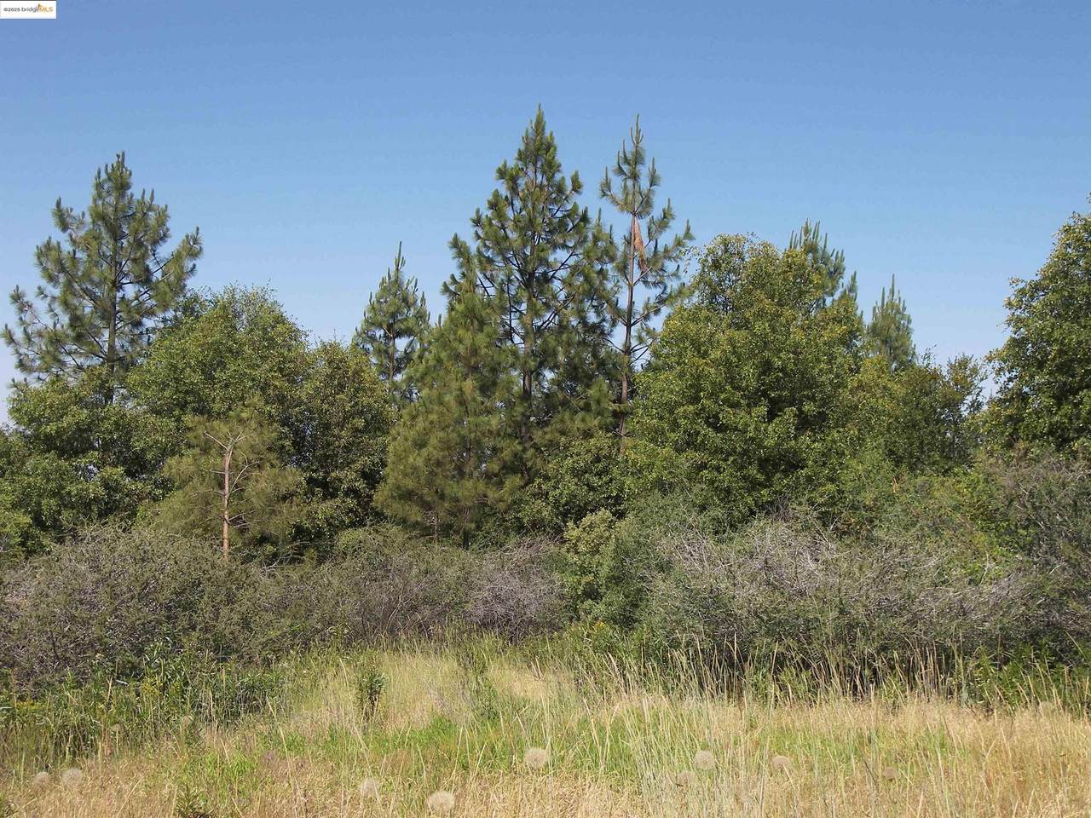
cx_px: 546
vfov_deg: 30.9
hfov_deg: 40.4
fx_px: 1481
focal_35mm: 47
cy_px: 409
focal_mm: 9.9
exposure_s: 1/640
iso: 50
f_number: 3.6
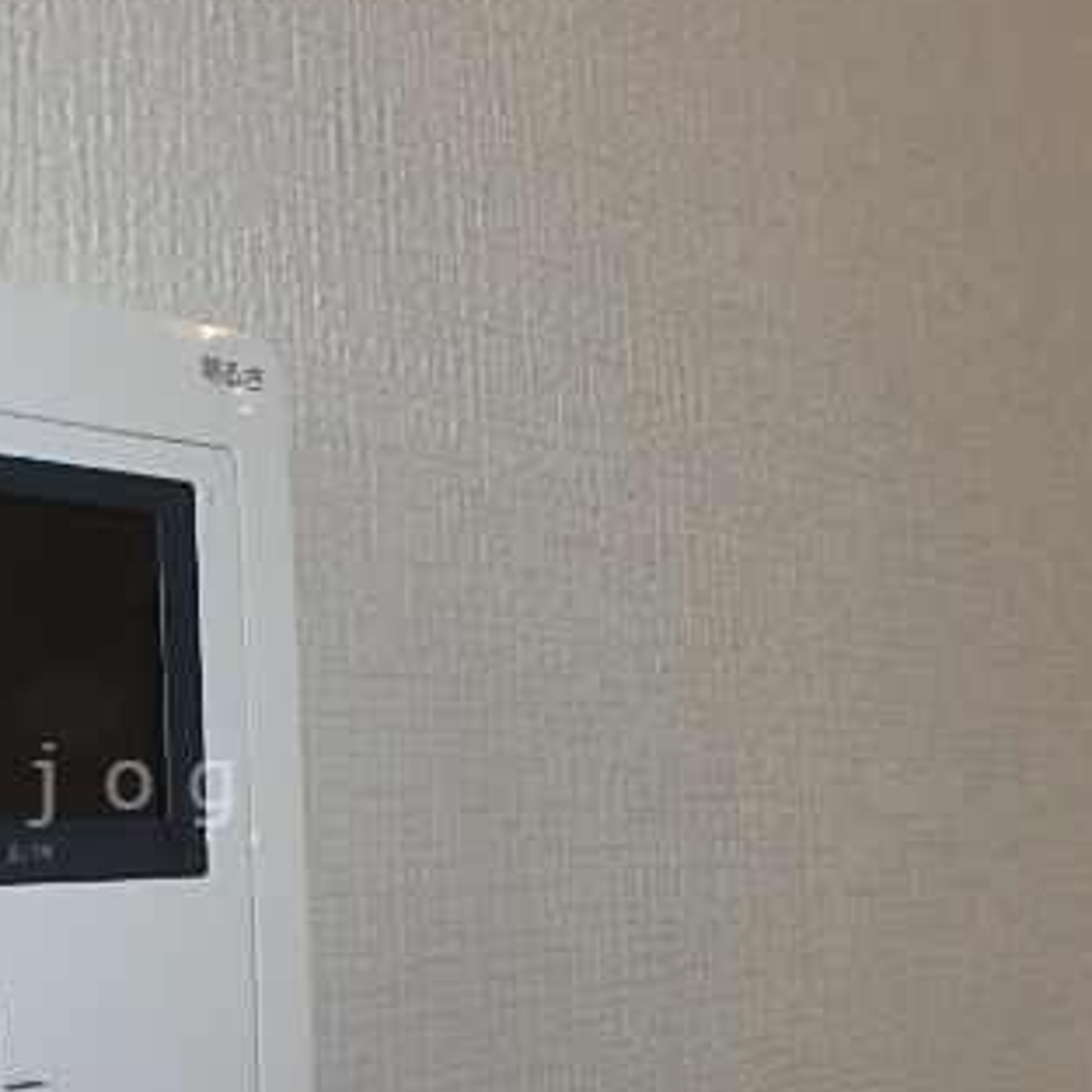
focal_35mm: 38
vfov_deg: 42.8
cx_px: 14
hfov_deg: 39.1
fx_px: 1356
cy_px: 785
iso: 250
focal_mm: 3.7
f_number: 6
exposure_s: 1/30
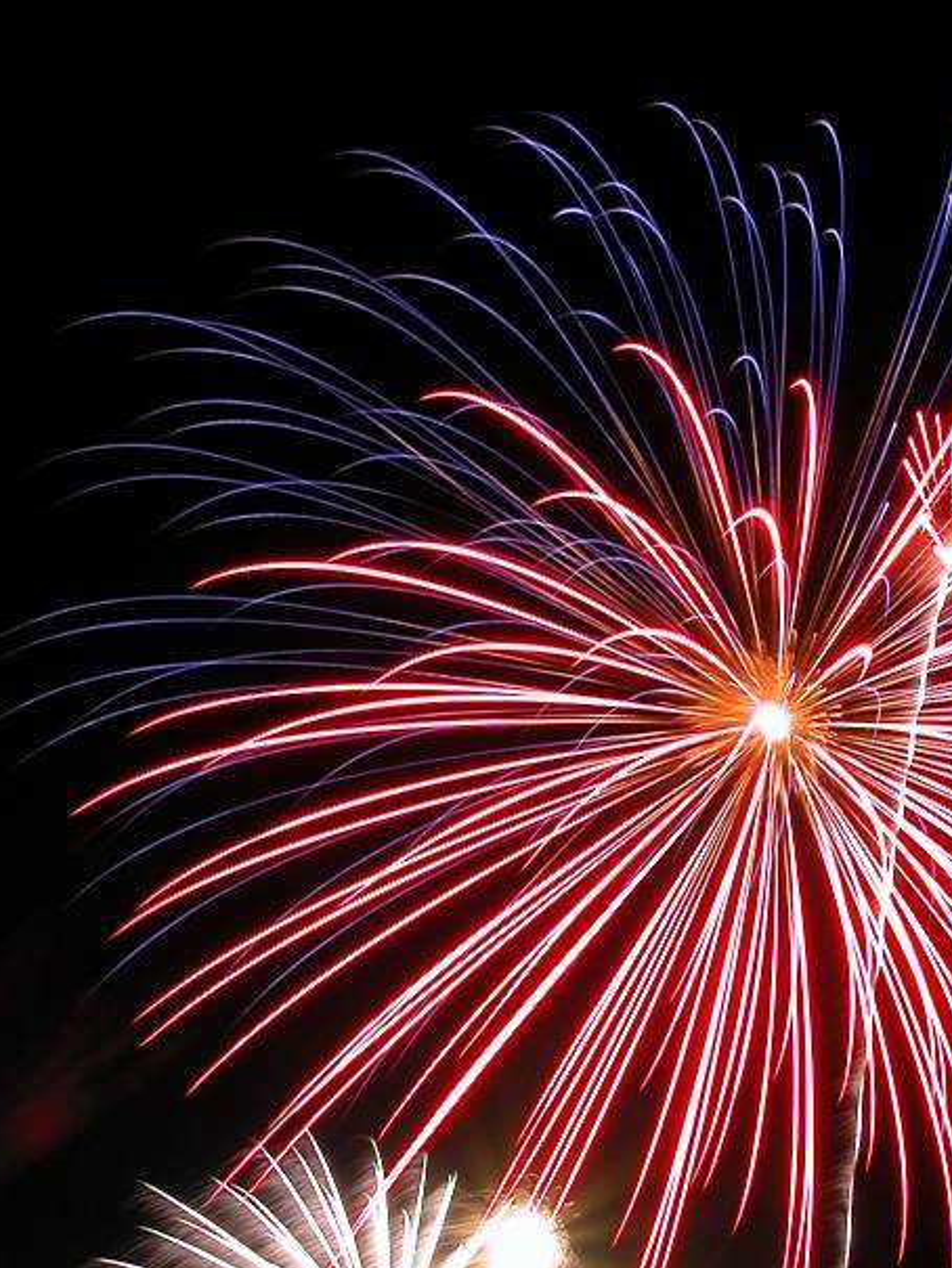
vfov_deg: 25.7
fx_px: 2713
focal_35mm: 74
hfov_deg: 19.8
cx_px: 705
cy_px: 1084
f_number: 8
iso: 100
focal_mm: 8.9
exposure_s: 4
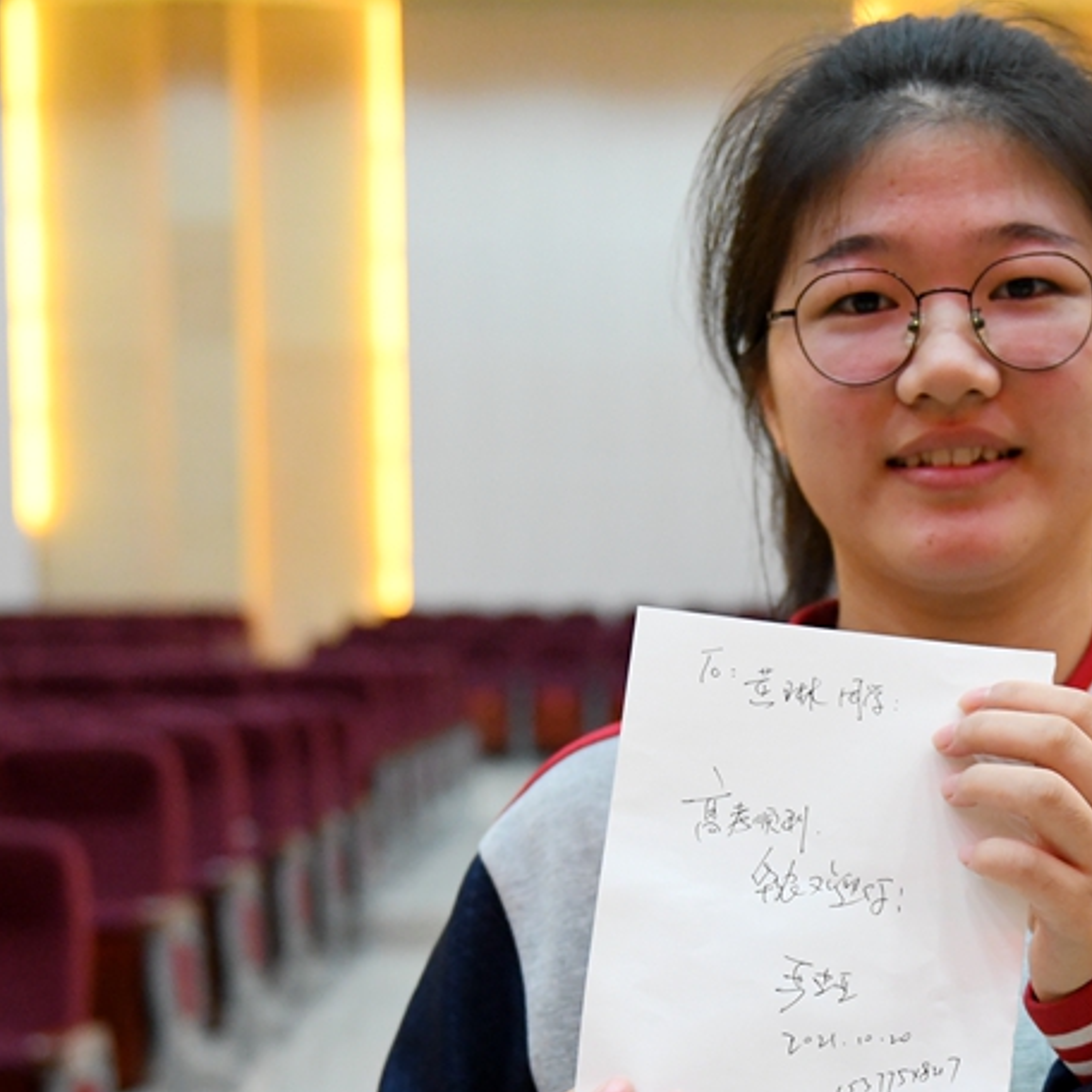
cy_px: 826
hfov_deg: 22.6
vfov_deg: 22.5
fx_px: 2712
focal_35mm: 76
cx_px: 807
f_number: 2.8
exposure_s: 1/250
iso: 3200
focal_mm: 34
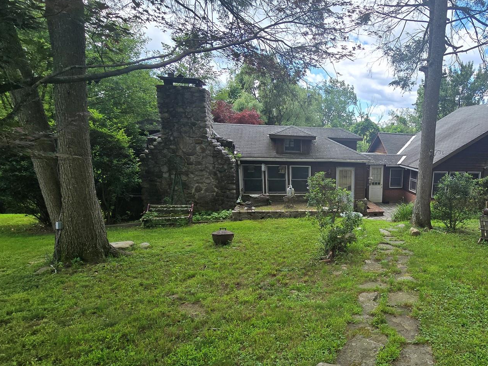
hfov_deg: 73.3
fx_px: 296
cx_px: 367
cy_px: 213
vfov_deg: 63.1
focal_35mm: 21
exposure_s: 1/820
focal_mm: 2.2
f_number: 2.2
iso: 50
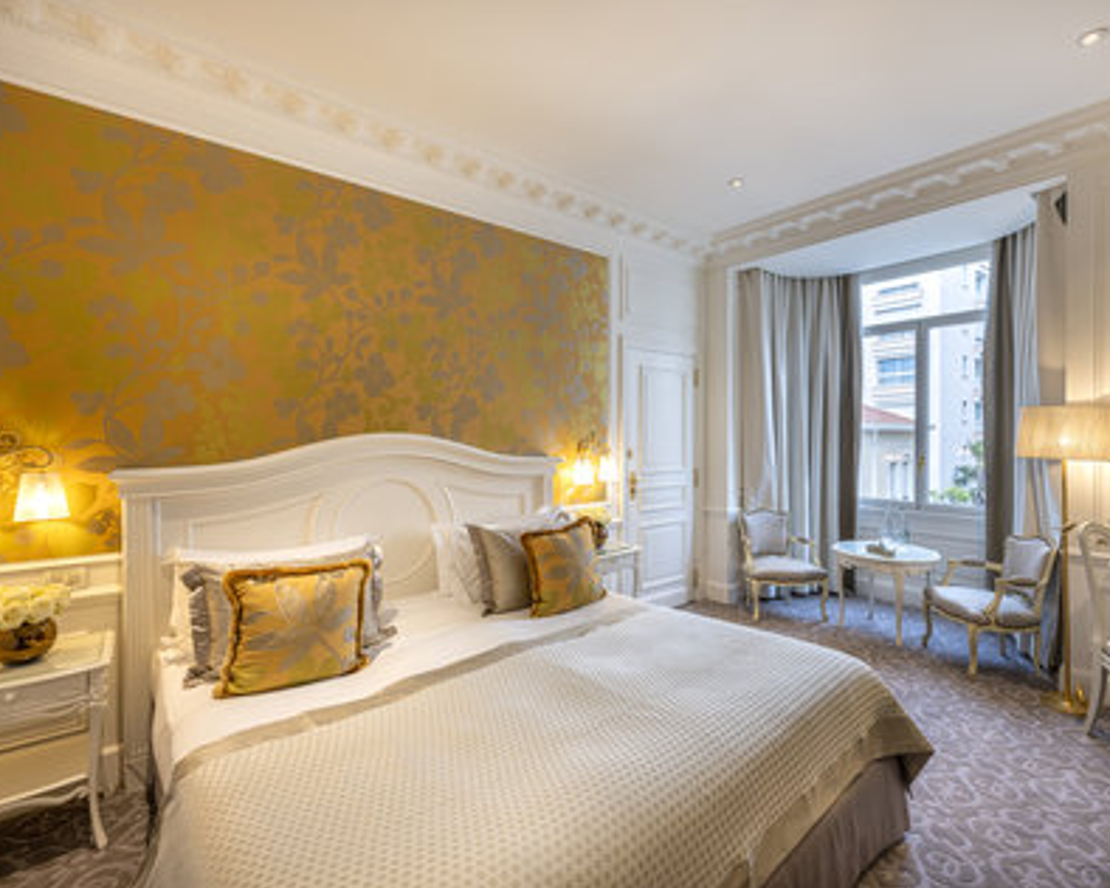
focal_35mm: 16
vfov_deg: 80.4
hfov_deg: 93.1
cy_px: 443
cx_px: 566
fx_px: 525
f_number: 8
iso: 64
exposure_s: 1/13
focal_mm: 14
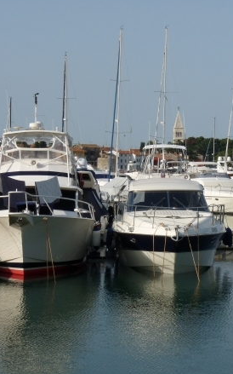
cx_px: 198
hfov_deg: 10.3
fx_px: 1281
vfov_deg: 16.6
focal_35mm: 126
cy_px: 186
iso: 100
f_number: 6.3
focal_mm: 15.5
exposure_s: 1/400
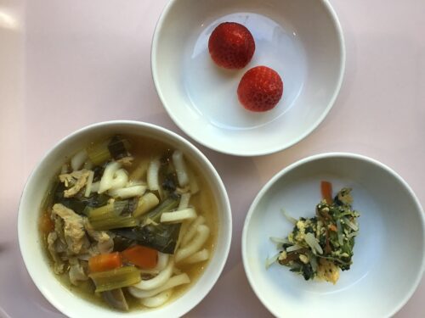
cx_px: 212
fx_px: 381
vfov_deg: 45.4
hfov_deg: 58.4
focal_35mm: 31
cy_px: 159
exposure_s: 1/40
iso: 25
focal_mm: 3.3
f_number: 2.4
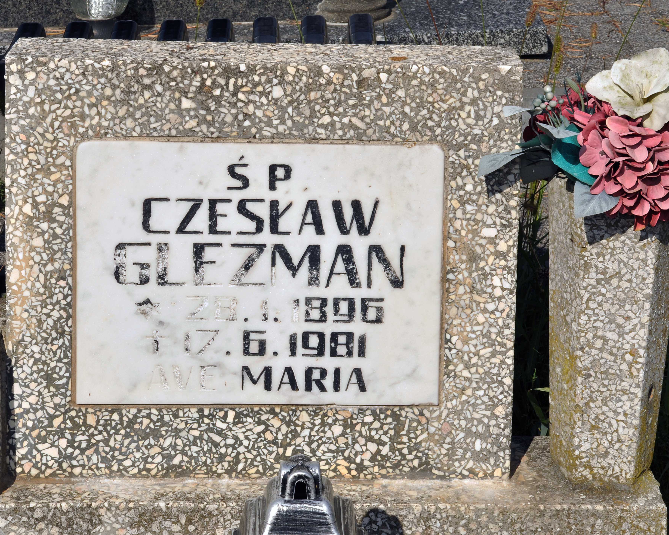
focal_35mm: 77
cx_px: 304
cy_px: 268
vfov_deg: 20.0
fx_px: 1516
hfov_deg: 24.9
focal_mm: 45
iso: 200
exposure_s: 1/250
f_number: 13
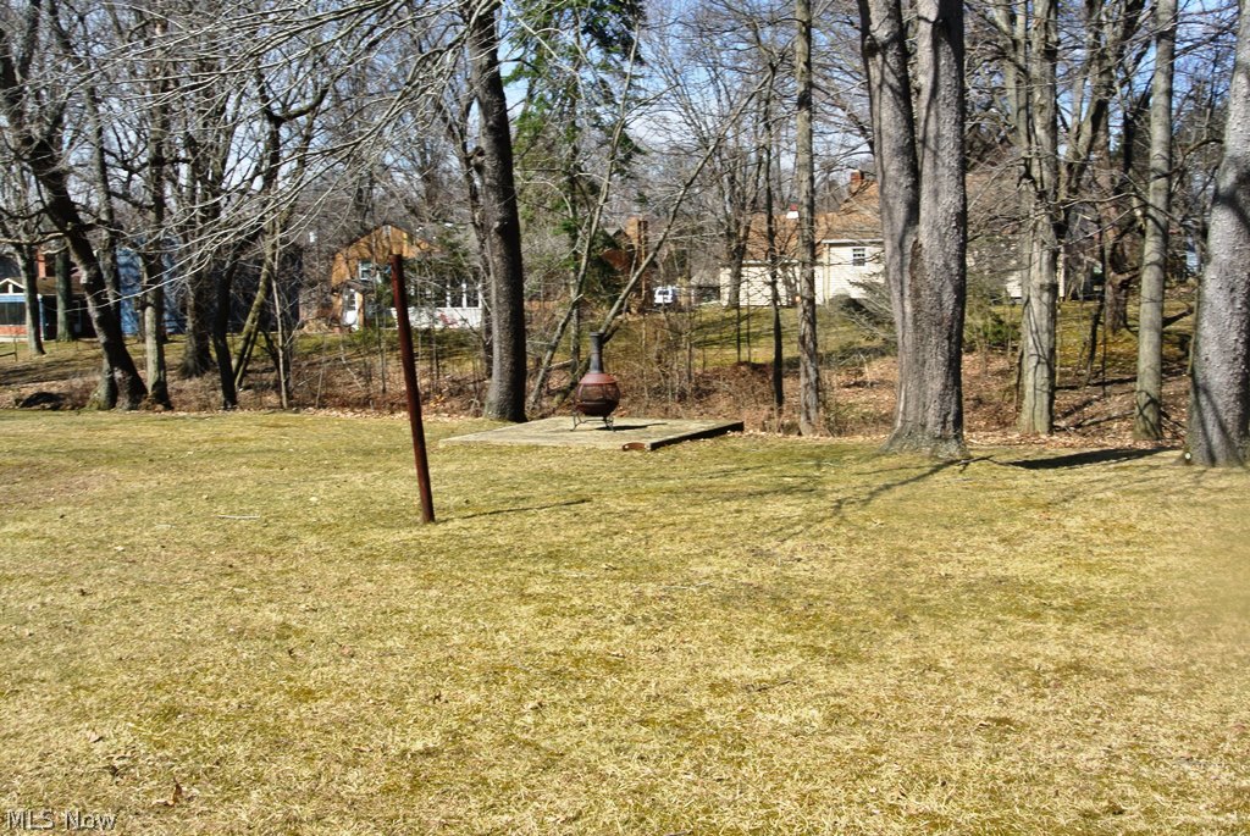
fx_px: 1355
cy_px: 418
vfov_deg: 34.3
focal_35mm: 39
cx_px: 625
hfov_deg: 49.5
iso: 100
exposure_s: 1/60
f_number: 13
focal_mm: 14.5
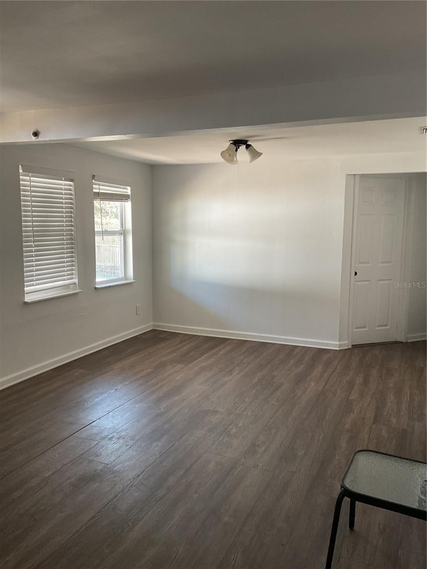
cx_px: 214
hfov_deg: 48.2
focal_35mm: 29
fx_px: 477
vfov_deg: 61.7
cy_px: 284
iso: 80
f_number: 1.8
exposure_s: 1/60
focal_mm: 3
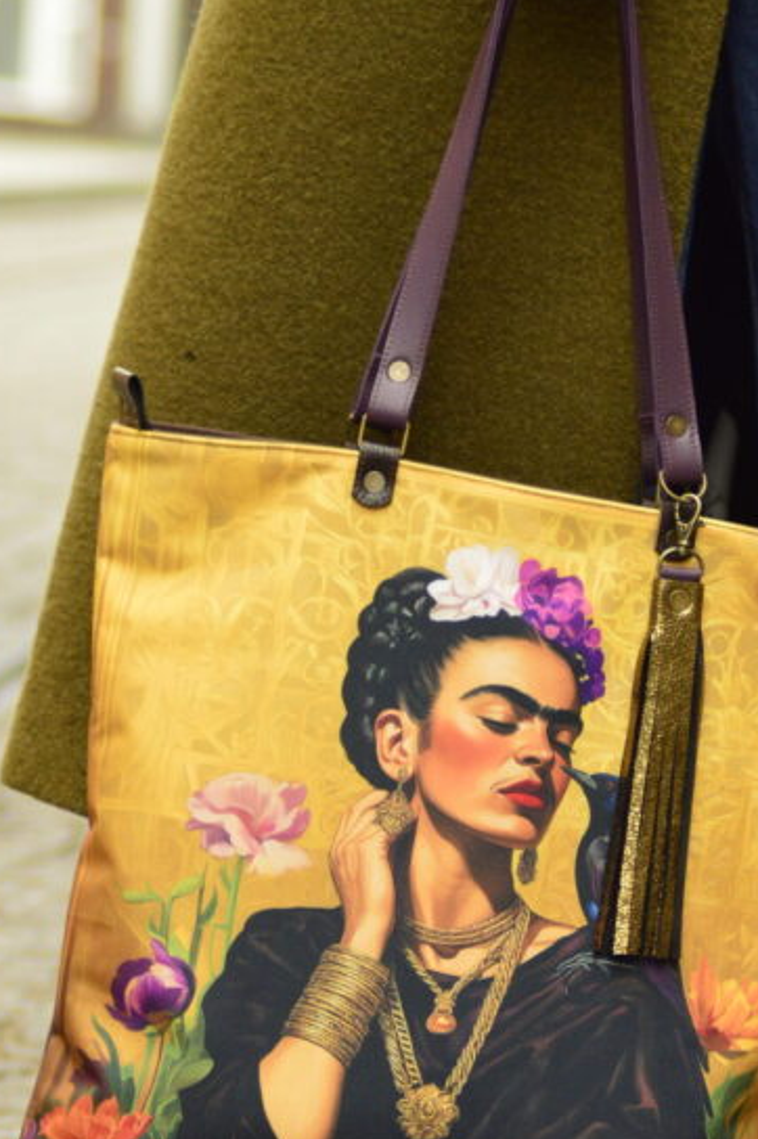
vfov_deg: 7.5
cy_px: 622
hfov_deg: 5.0
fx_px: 8664
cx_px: 421
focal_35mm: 274
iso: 800
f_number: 5
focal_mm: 92
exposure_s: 1/320
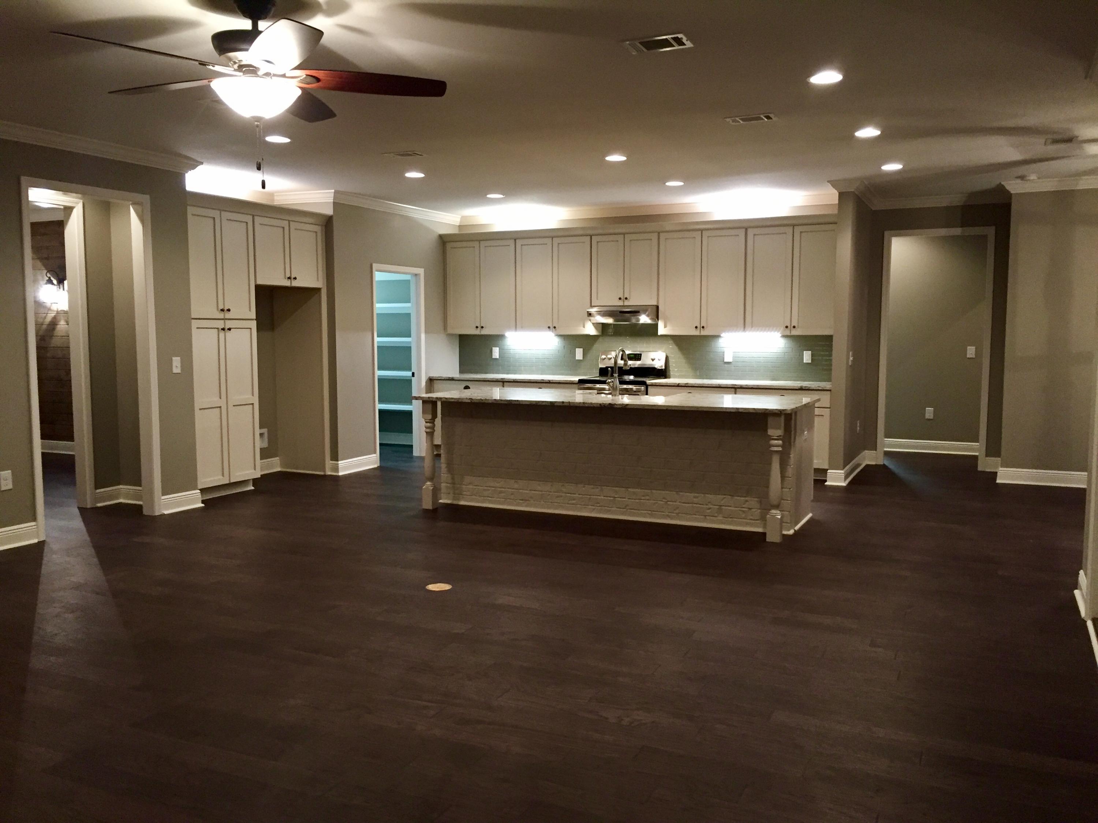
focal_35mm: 29
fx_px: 920
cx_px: 549
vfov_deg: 48.2
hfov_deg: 61.7
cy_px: 412
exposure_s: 1/30
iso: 200
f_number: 2.2
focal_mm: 4.15
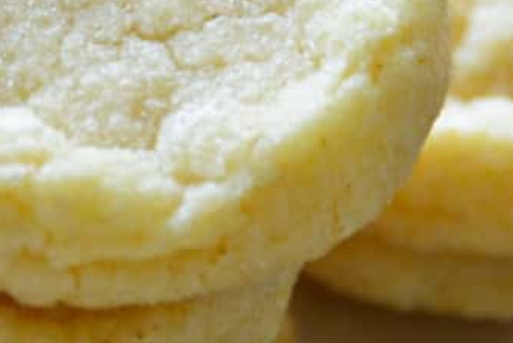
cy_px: 65
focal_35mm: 521
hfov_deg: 4.0
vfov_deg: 2.6
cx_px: 203
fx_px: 7427
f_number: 5.6
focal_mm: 145
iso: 800
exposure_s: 1/25
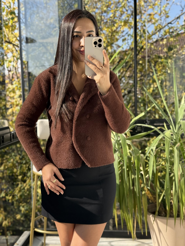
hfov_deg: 30.3
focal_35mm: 48
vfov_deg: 39.7
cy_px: 123
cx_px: 92
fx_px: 342
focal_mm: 6.76
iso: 64
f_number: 1.78
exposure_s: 1/846
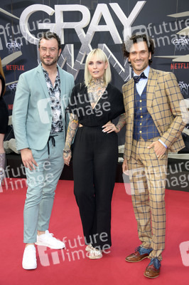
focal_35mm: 65
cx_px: 94
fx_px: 513
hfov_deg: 20.9
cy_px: 142
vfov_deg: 31.0
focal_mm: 65
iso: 400
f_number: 6.3
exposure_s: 1/250
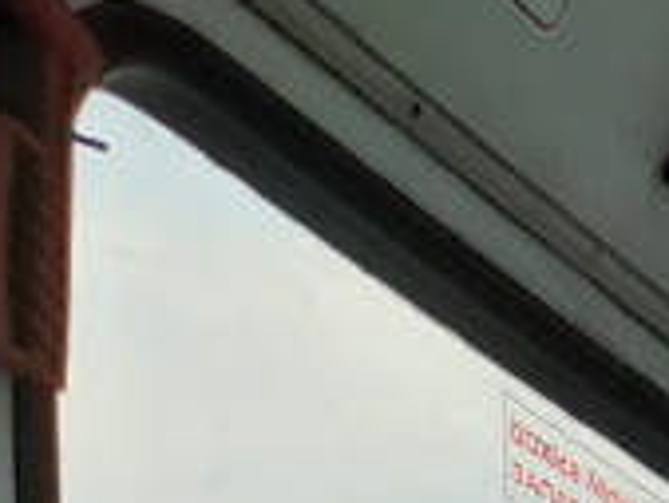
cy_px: 1919
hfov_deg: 7.9
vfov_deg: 6.5
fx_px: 3713
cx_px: 2391
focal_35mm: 192
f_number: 1.9
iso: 346
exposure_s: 1/33
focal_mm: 6.04
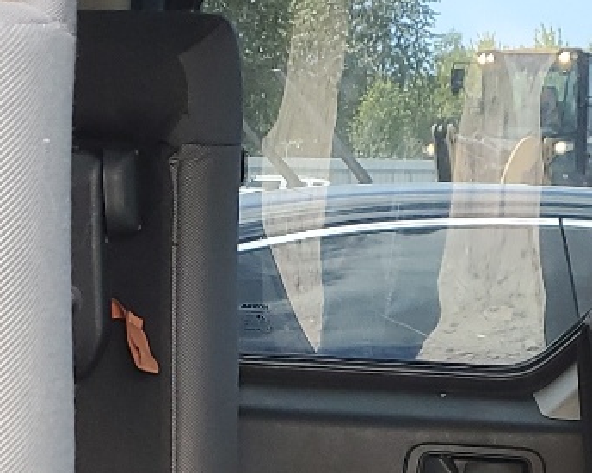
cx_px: 373
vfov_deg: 12.1
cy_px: 808
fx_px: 2067
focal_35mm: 118
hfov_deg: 16.3
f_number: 1.5
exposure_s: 1/120
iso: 56
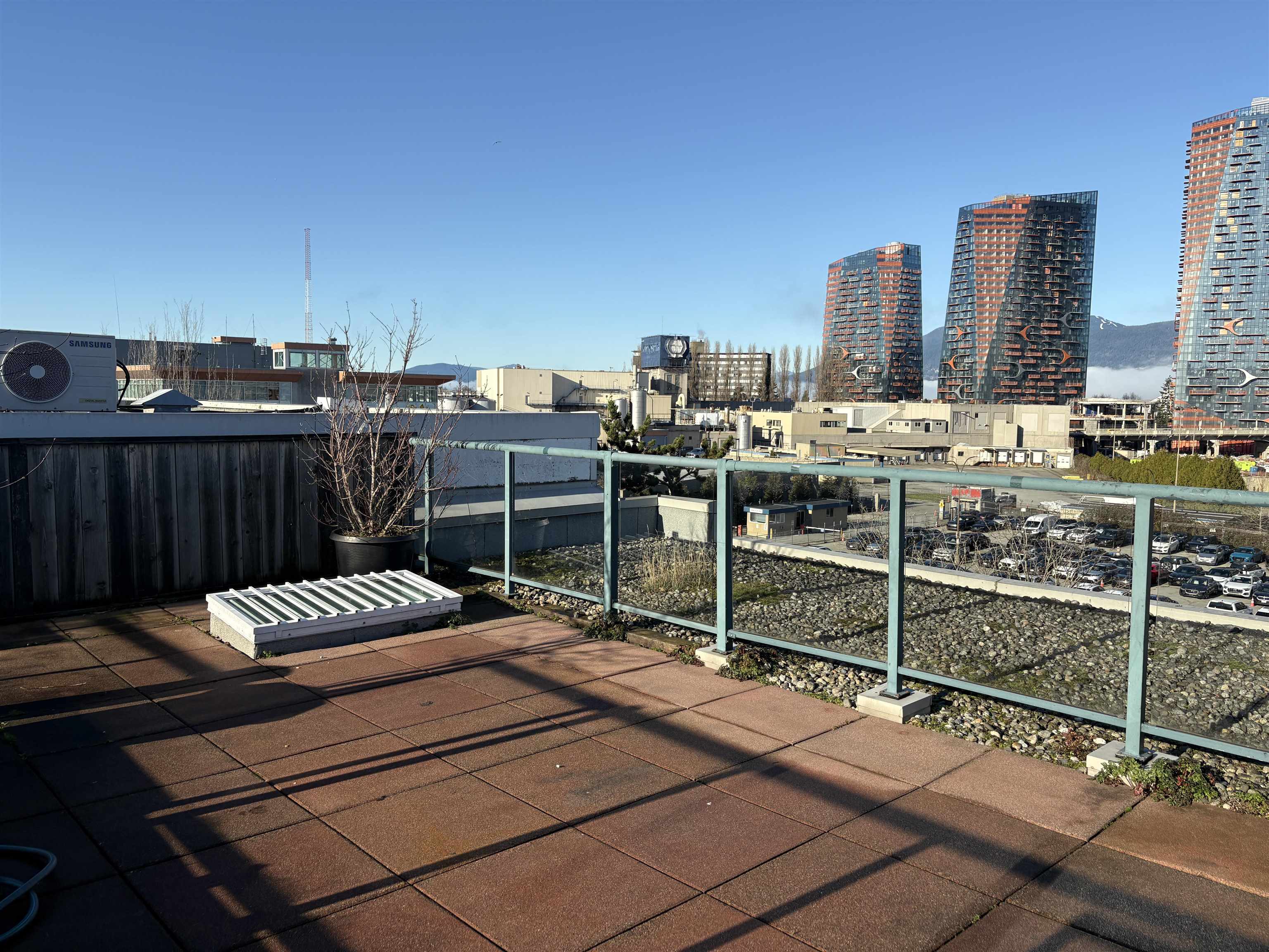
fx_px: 953
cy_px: 476
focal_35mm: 26
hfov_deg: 67.3
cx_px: 634
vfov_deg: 53.1
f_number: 1.6
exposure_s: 1/3125
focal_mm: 5.96
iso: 50
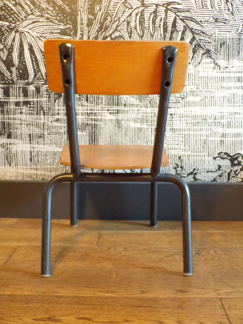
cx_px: 122
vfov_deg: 50.1
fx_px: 346
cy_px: 162
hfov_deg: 38.7
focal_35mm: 37
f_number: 3.3
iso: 400
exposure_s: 1/13
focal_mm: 6.6
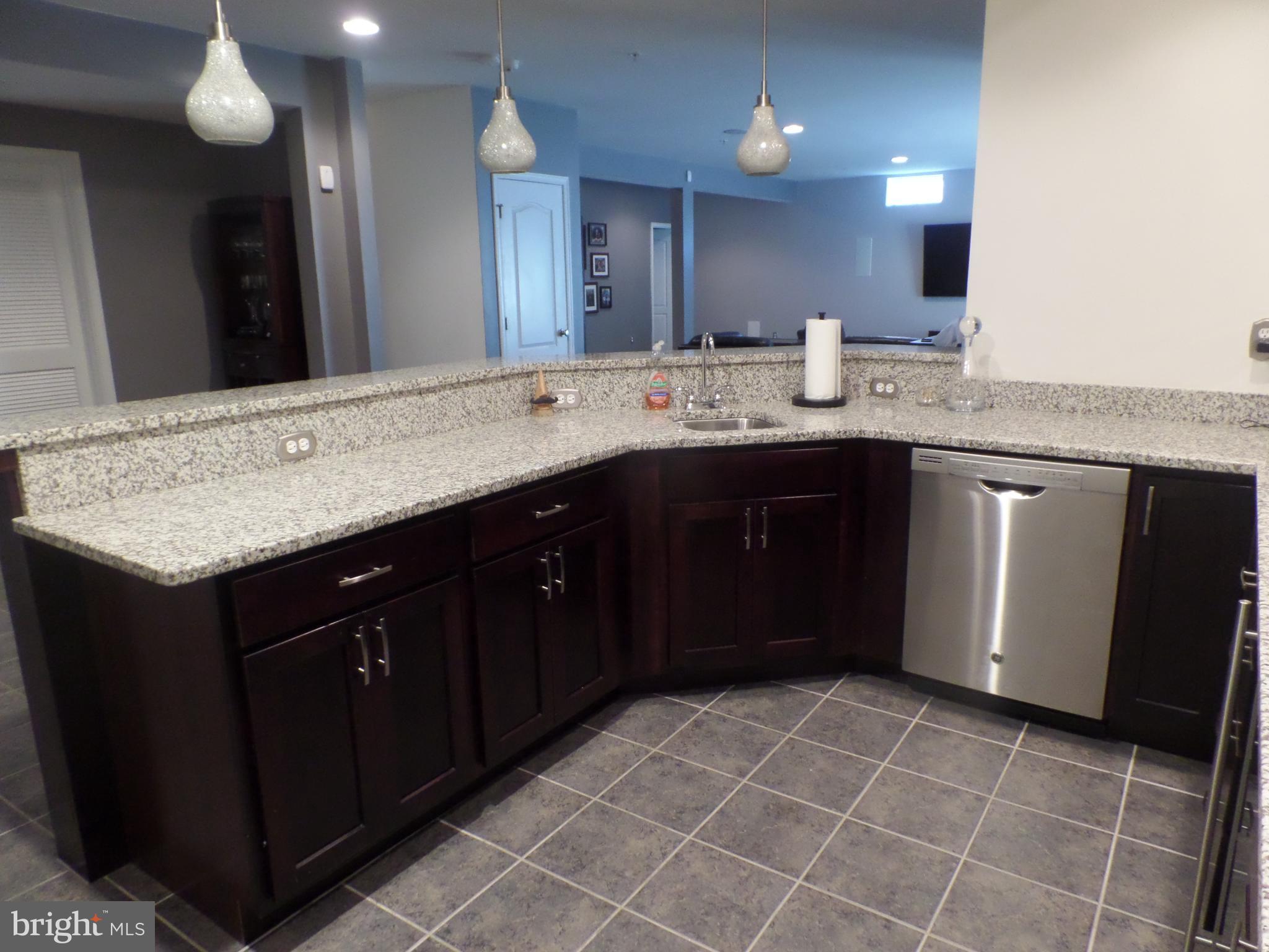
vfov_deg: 58.9
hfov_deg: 73.9
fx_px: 843
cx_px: 634
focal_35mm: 23
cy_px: 476
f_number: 2.8
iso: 400
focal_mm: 4.1
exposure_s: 1/15
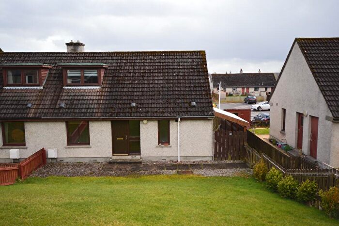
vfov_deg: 43.6
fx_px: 282
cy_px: 113
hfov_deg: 62.0
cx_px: 170
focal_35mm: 30
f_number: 5.6
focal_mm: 20
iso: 100
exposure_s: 1/100
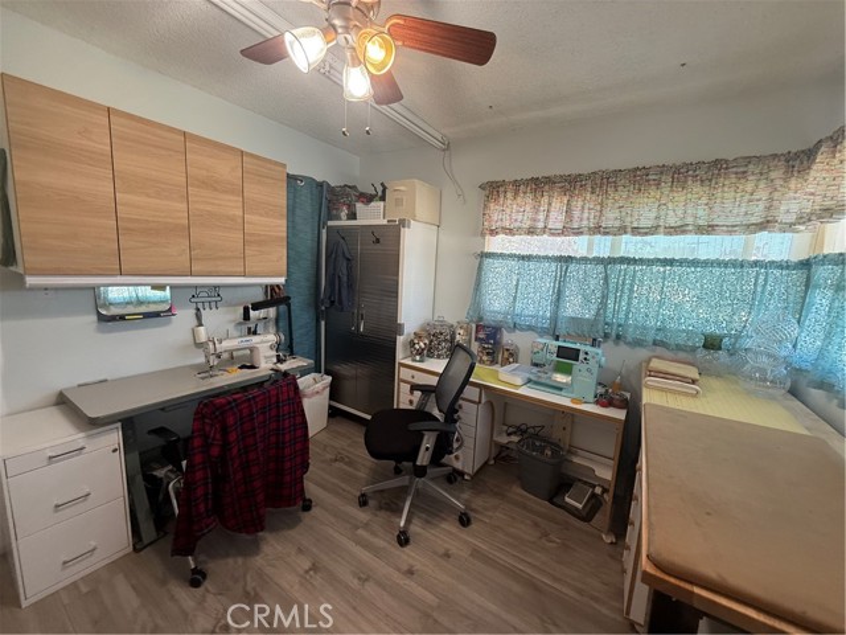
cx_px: 423
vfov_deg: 85.7
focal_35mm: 14
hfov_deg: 102.1
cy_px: 318
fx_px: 342
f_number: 2.2
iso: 250
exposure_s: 1/120
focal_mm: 2.22
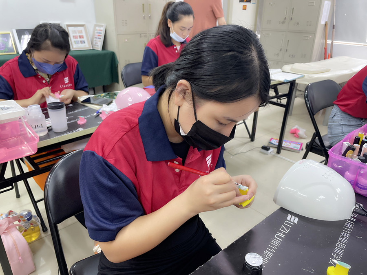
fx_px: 276
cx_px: 184
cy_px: 138
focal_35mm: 26
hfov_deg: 67.3
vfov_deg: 53.1
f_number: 1.6
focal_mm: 4.2
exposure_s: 1/50
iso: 250
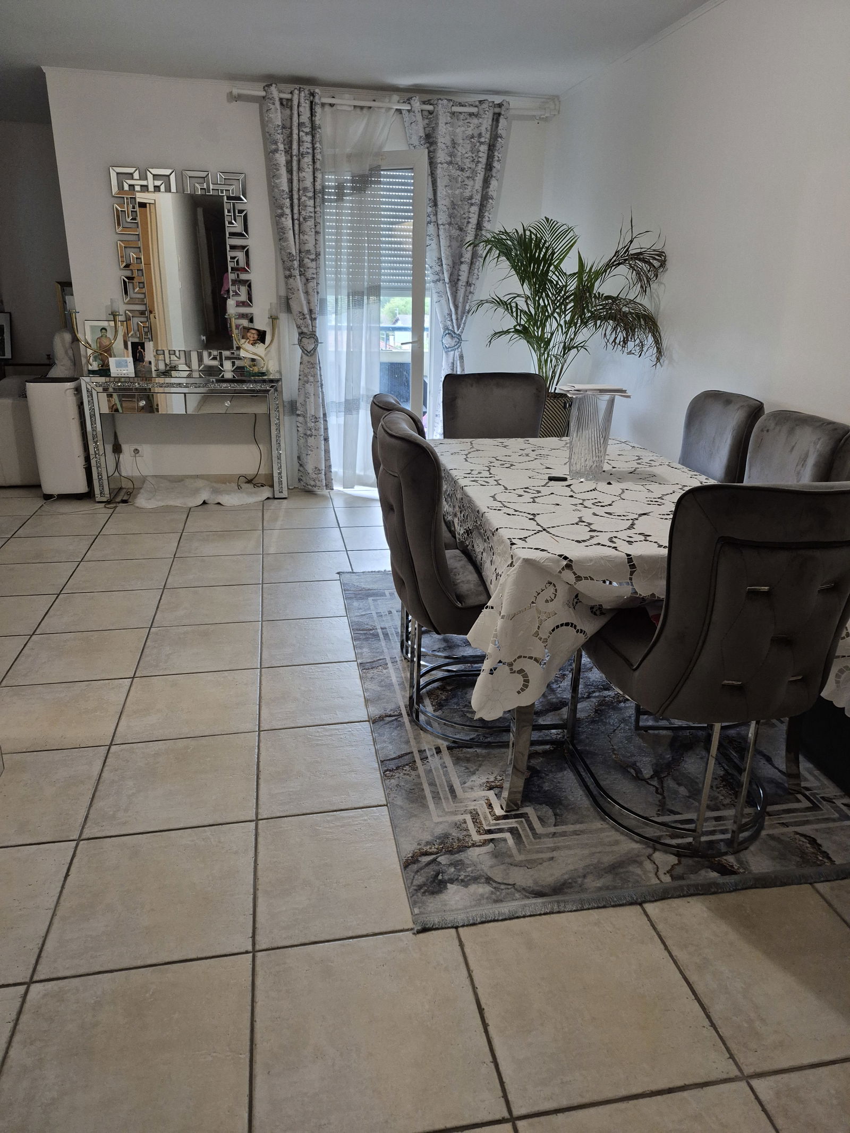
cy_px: 566
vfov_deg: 73.9
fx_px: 753
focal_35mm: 23
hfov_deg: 58.9
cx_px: 425
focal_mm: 5.4
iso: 640
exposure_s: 1/100
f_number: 1.8
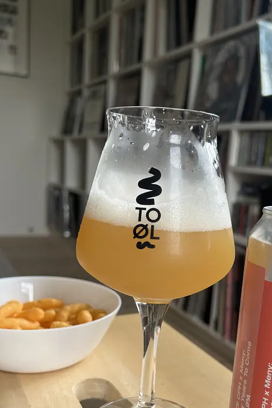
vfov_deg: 50.1
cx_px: 163
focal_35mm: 38
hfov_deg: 34.9
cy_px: 261
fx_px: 431
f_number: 1.5
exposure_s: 1/121
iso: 64
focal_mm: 5.7
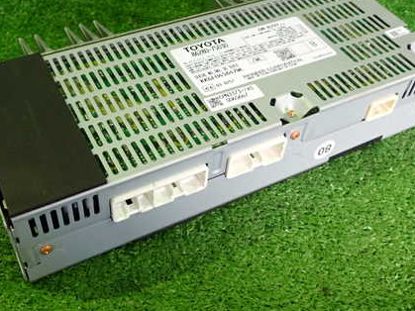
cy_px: 133
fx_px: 515
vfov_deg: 33.5
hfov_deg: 43.8
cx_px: 193
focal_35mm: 43
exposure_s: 1/30
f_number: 2.3
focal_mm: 5.4
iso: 320
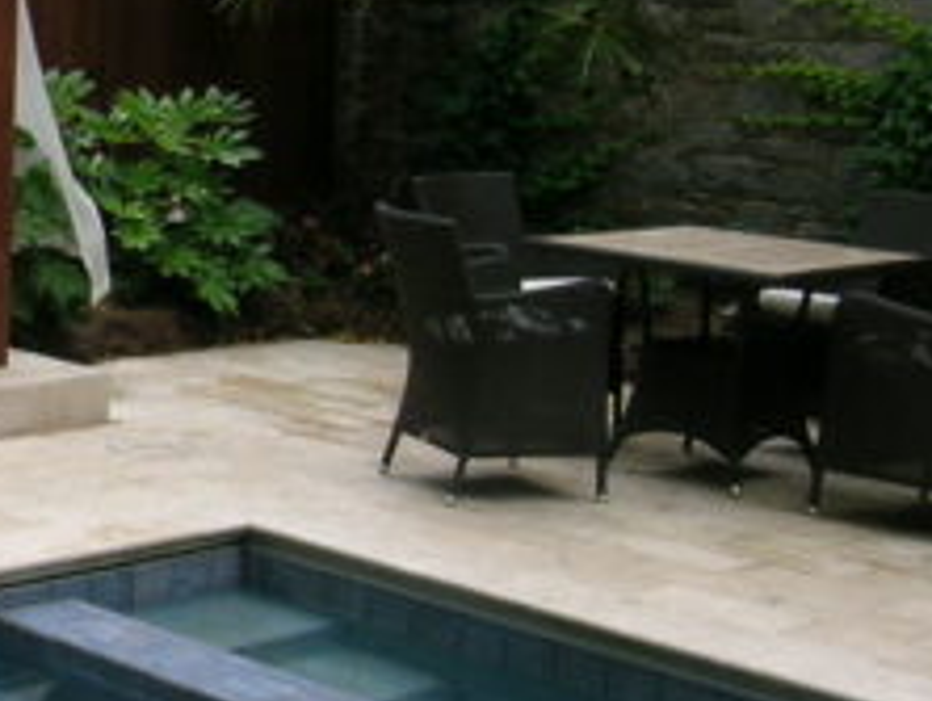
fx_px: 2210
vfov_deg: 18.0
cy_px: 260
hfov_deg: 20.7
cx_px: -411
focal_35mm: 82
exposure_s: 1/103
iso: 50
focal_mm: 5.8
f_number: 4
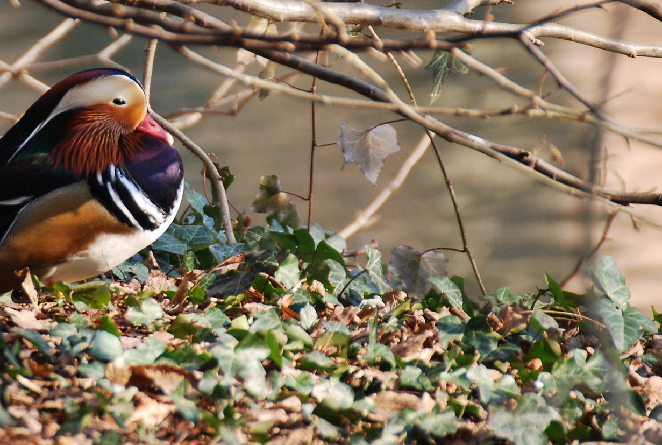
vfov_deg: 1.6
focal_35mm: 877
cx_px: 74
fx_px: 16164
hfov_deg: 2.3
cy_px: 172
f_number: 5.6
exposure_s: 1/125
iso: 400
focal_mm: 300
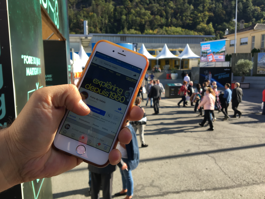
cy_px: 100
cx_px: 132
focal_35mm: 29
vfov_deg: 48.2
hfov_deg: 61.7
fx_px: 222
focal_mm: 4.15
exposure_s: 1/596
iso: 25
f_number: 2.2
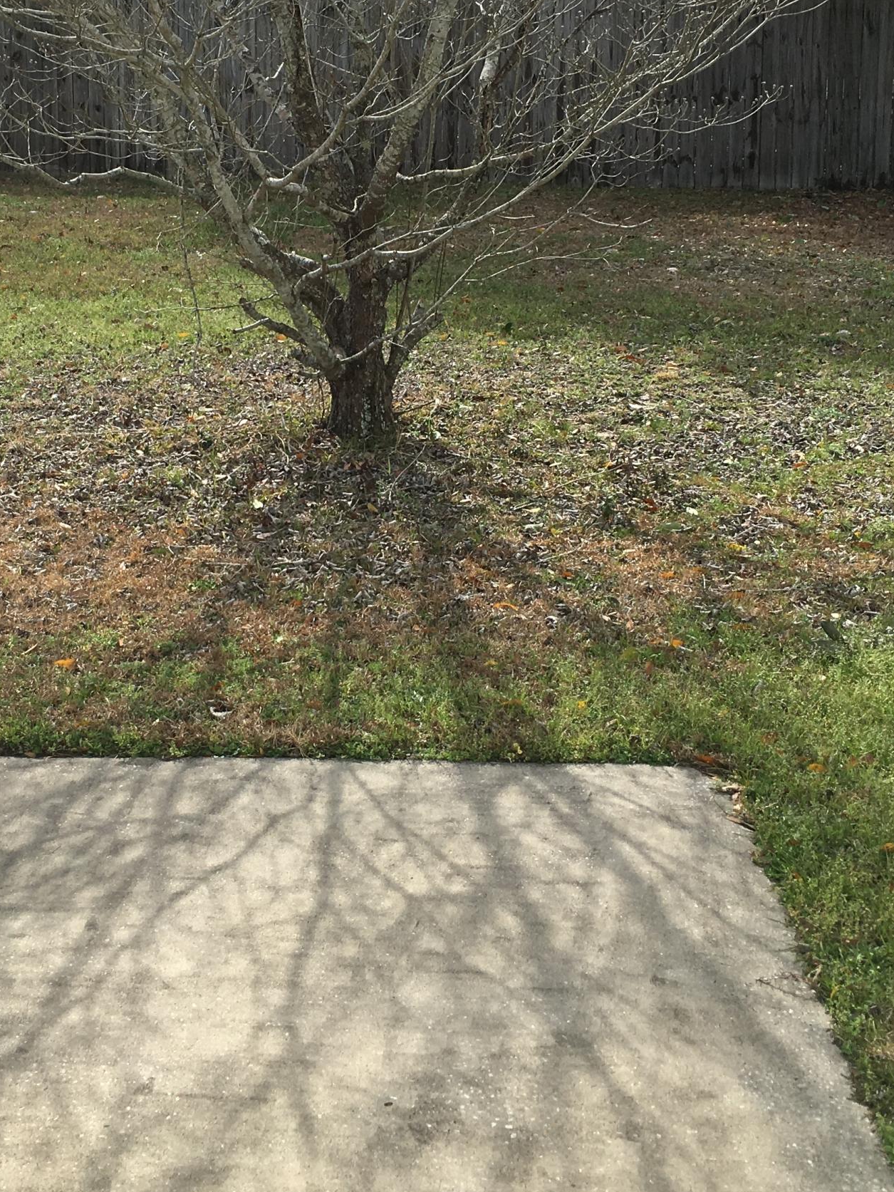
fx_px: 1790
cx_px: 302
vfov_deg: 36.7
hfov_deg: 27.9
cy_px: 477
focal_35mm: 52
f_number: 2.2
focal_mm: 4.15
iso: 25
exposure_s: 1/938
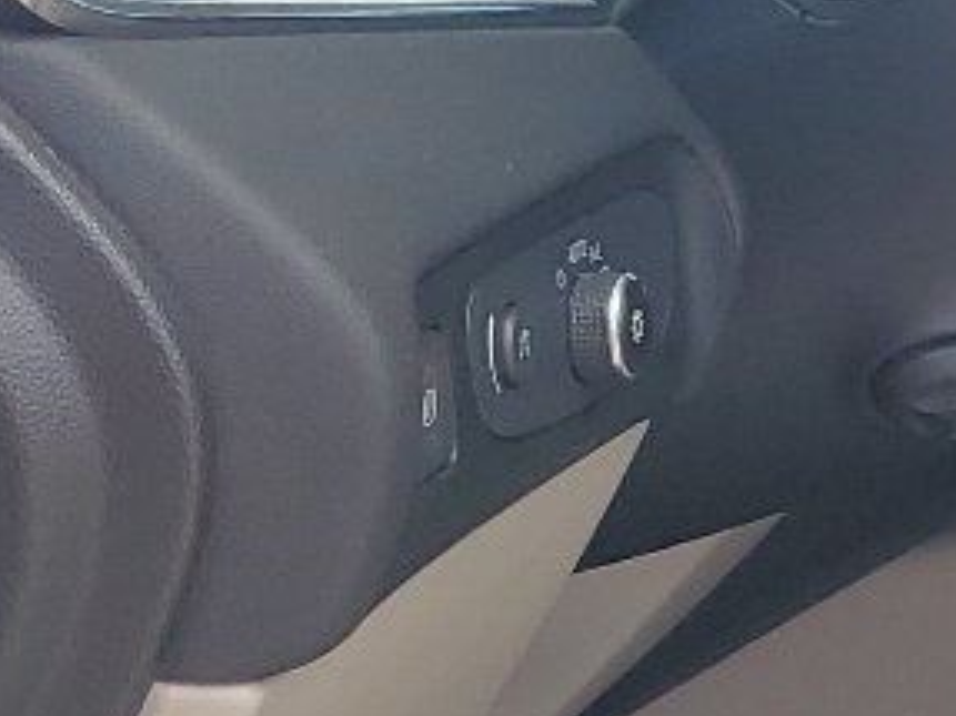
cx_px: 1622
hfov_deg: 12.6
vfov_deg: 10.2
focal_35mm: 145
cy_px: 443
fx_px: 4003
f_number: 1.5
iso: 50
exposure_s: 1/714
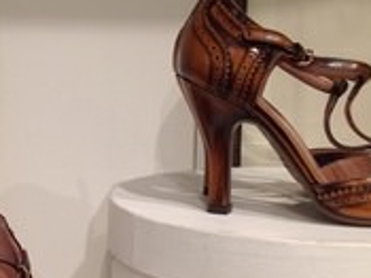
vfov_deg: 18.2
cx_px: 112
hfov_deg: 24.3
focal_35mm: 80
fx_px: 857
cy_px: 228
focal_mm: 4.28
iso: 80
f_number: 2.4
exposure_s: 1/100
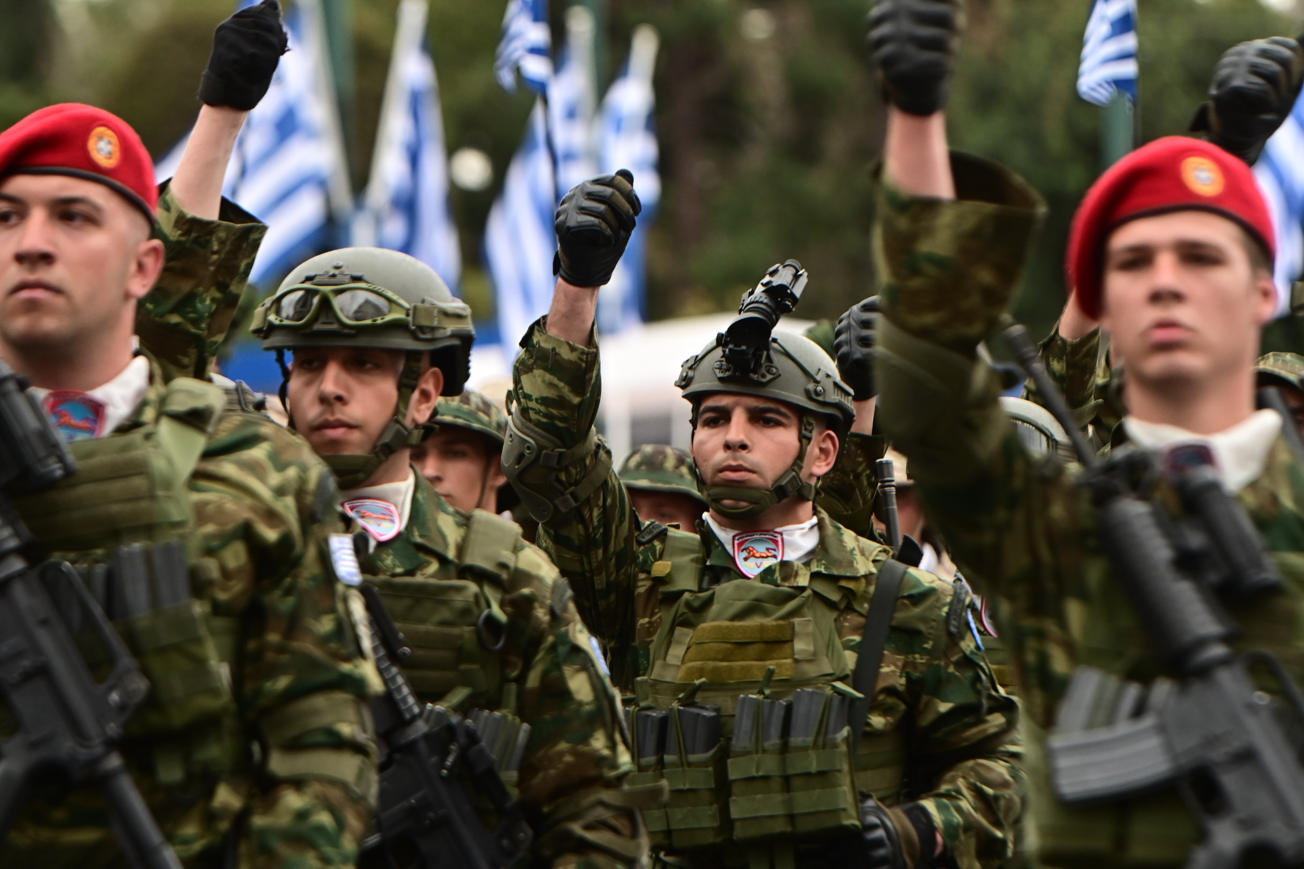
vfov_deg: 5.9
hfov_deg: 8.9
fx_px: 8403
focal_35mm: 232
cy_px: 434
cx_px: 652
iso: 640
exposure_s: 1/3200
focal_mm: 155
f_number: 3.5
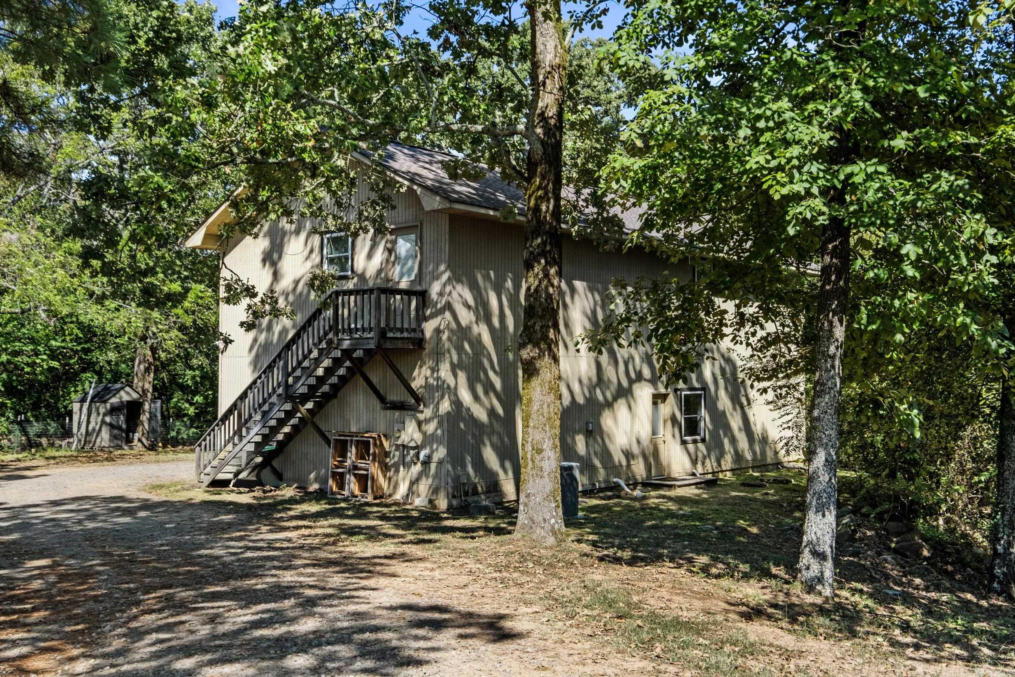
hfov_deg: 55.8
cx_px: 508
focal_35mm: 34
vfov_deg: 38.9
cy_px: 338
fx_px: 959
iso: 400
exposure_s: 1/100
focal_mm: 22.9
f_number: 10
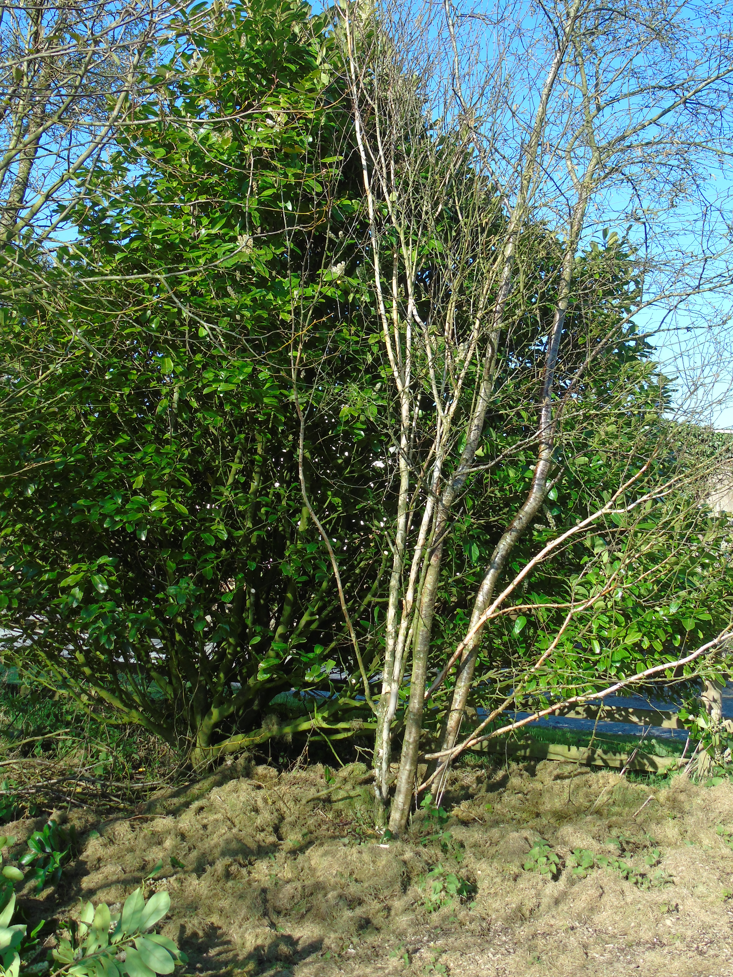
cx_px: 380
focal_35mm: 39
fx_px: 1101
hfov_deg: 36.8
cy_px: 432
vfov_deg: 47.8
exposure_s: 1/250
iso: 80
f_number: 3.8
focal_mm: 6.1
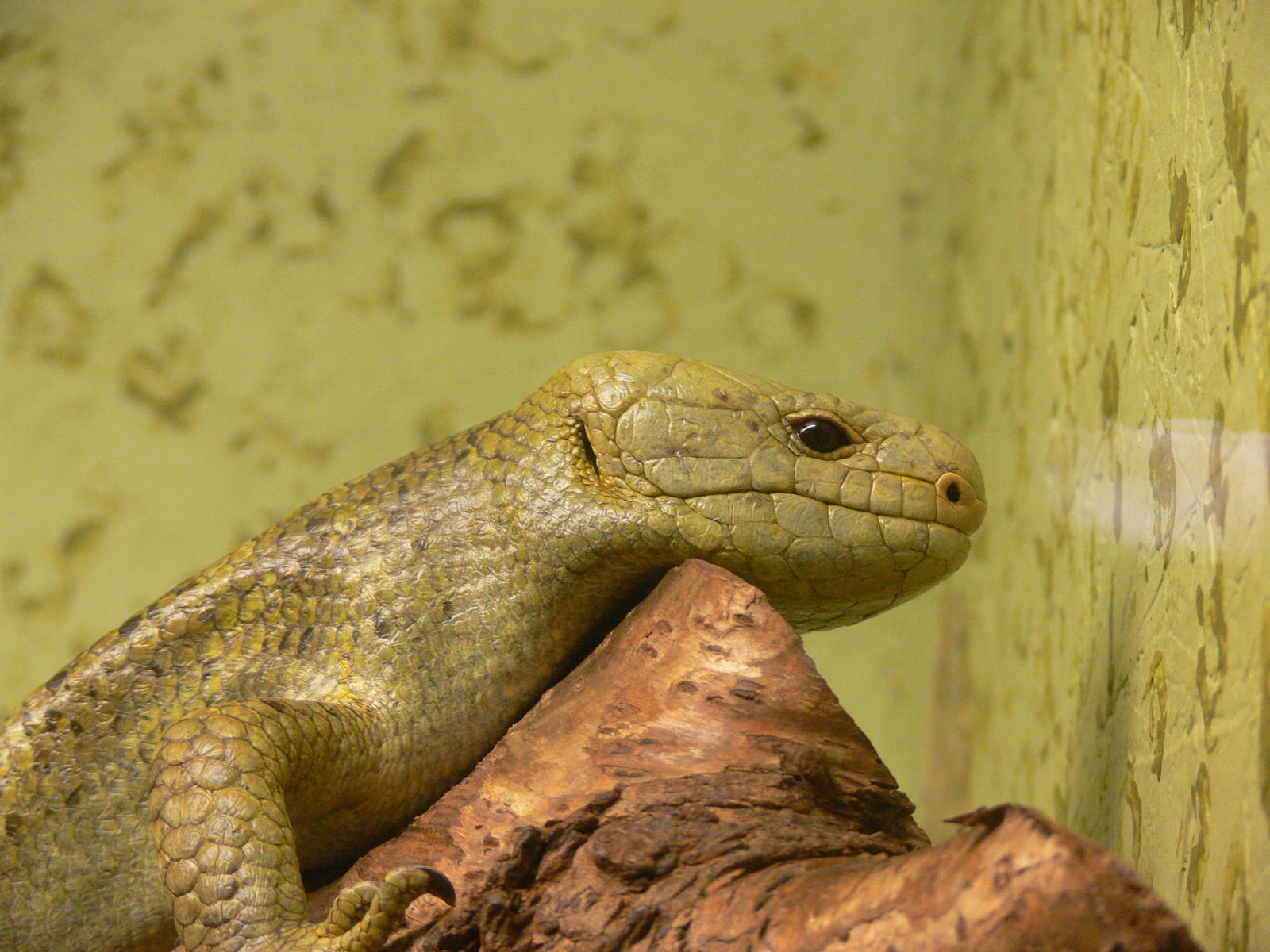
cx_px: 635
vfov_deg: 10.5
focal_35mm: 141
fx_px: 5173
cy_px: 476
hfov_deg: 14.0
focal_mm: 29.9
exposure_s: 1/15
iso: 200
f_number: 3.6
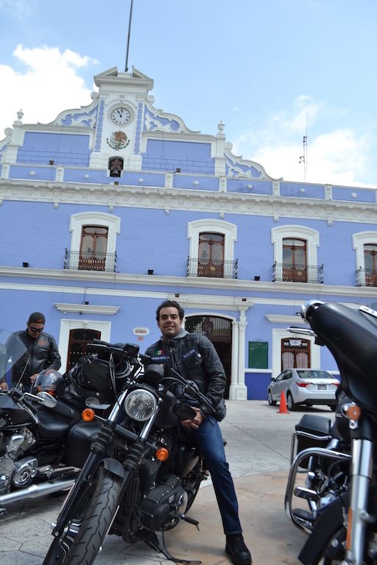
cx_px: 188
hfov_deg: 47.9
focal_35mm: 27
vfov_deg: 67.4
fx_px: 424
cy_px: 282
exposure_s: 1/200
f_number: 7.1
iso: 100
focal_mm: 18
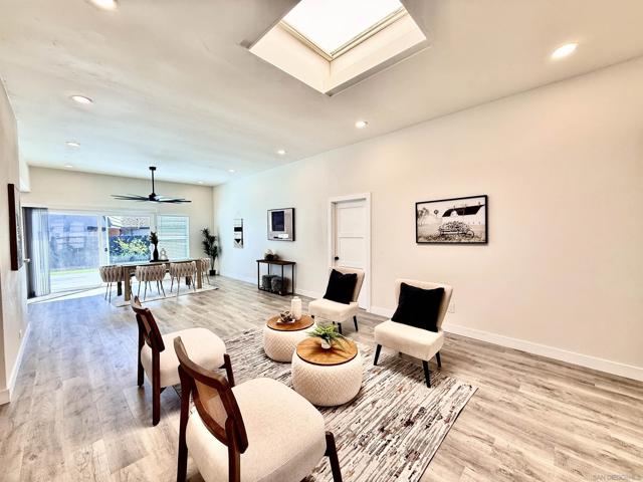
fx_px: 260
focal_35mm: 14
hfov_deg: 102.1
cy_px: 241
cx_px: 322
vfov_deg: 85.7
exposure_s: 1/120
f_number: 2.2
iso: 80
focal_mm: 2.22
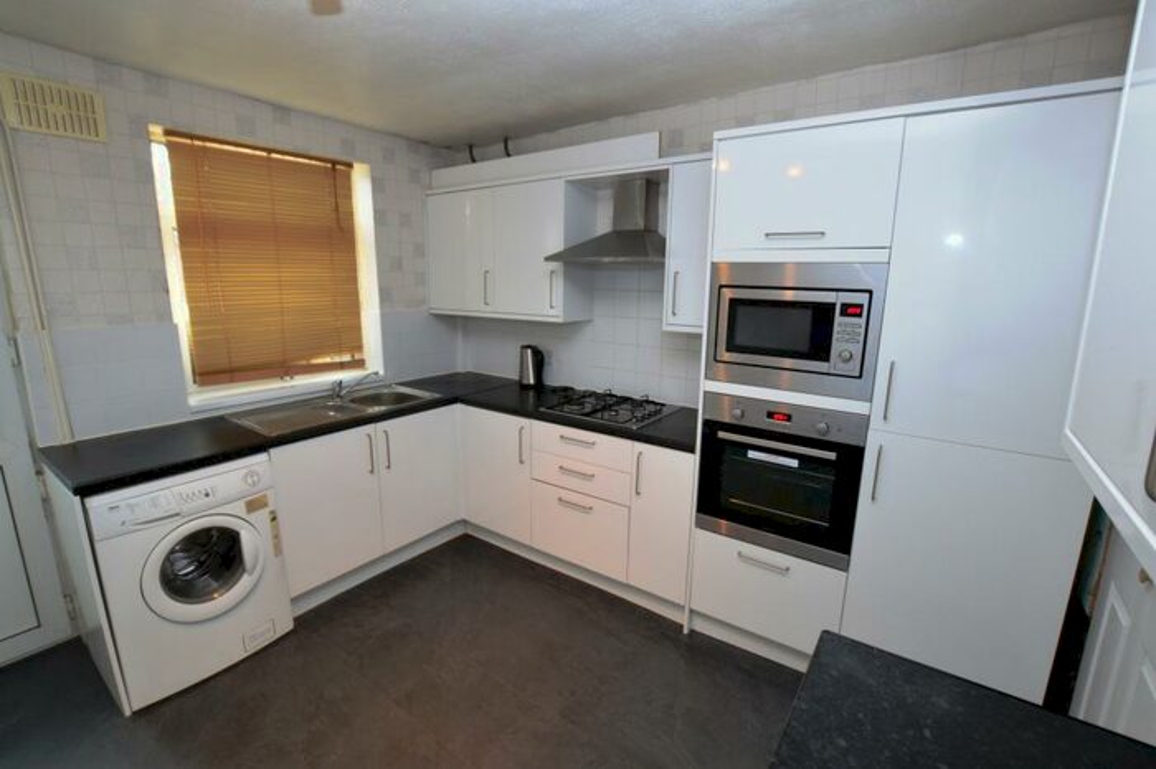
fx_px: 481
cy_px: 384
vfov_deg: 77.3
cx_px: 578
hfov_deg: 100.4
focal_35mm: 15
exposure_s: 1/2
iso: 400
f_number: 10
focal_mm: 10
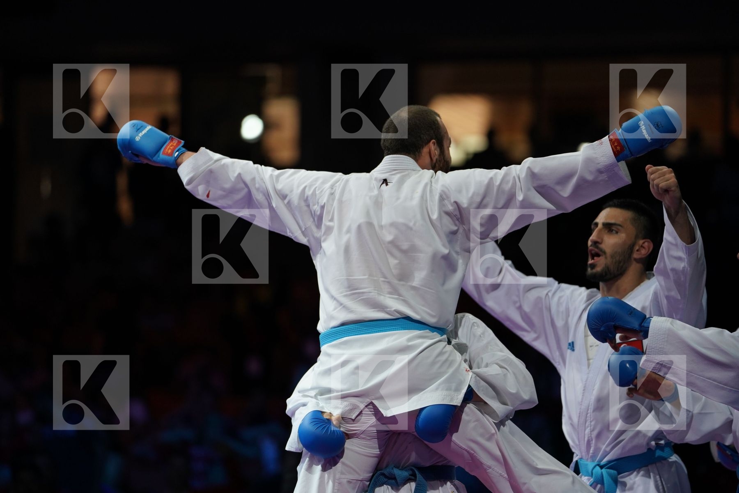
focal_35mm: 200
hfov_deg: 10.3
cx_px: 370
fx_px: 4105
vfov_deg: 6.9
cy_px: 246
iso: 800
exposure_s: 1/1000
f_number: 2.8
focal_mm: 200
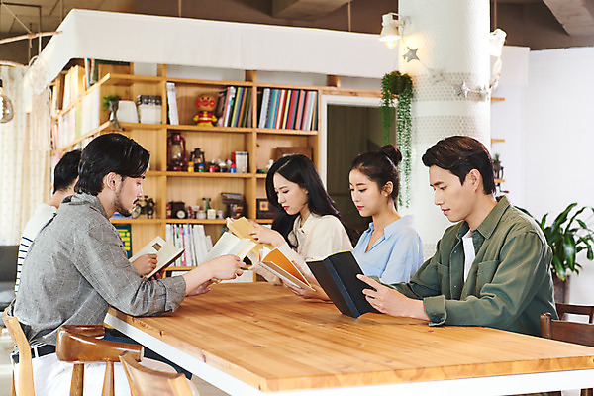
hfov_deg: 38.2
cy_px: 198
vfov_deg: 26.0
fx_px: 858
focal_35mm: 52
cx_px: 297
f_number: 4.5
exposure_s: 1/80
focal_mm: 52
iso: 320
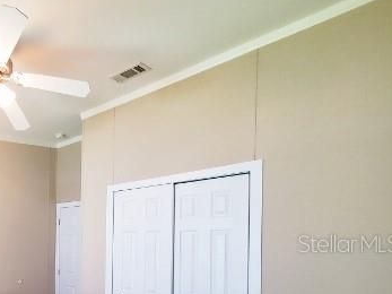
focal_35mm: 24
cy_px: 243
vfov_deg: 52.4
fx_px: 272
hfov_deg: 61.1
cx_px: 43
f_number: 2.2
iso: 400
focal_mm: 1.8
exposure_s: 1/60
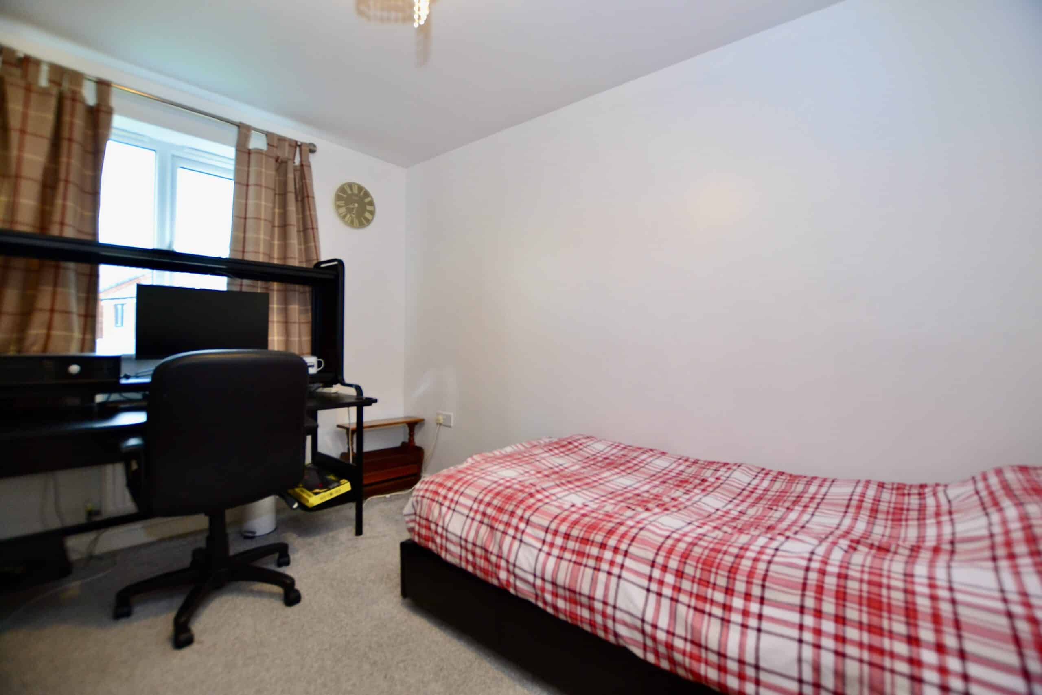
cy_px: 348
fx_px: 434
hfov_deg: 100.4
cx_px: 521
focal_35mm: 15
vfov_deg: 77.3
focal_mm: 10
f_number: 4
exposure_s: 1/60
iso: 800
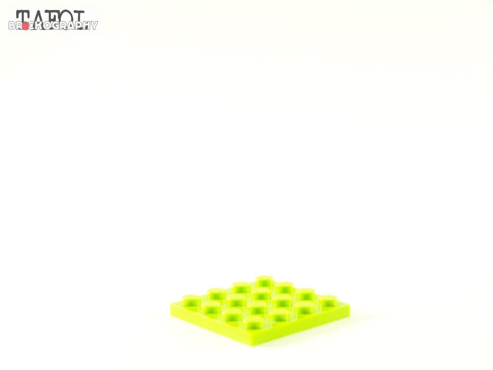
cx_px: 246
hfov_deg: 26.0
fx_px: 1068
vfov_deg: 19.6
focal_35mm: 75
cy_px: 185
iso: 200
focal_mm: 12.4
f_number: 3.2
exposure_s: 1/20
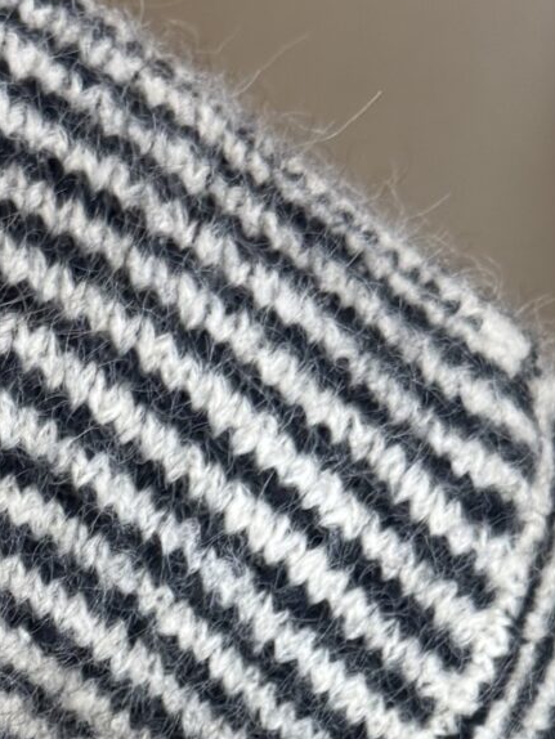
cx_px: -148
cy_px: 968
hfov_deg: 13.4
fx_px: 2286
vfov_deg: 17.2
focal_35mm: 107
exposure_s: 1/100
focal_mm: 6.76
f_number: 1.78
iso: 100
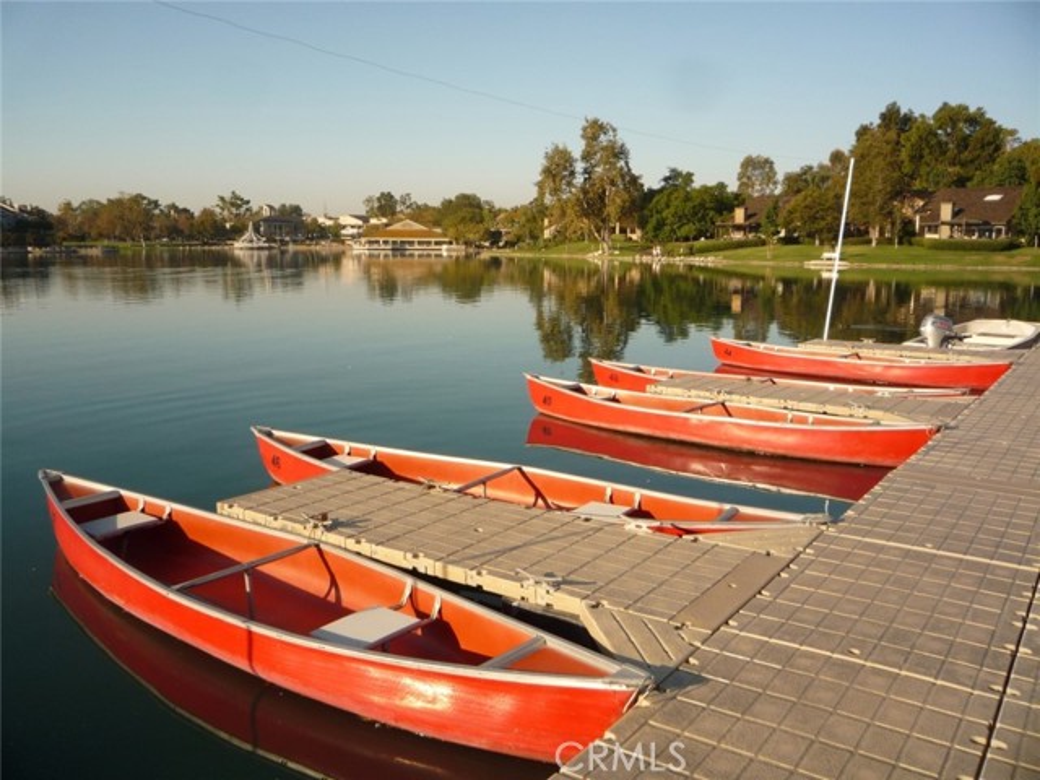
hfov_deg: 60.0
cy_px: 390
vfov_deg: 46.8
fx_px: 901
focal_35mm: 30
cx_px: 520
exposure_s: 1/400
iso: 100
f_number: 5
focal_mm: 5.2
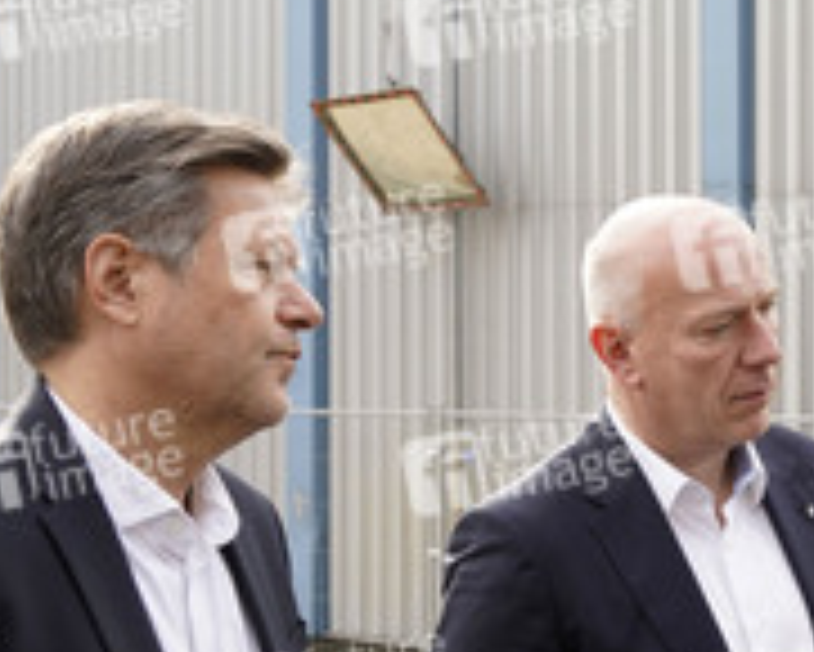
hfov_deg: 20.2
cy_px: 351
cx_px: 848
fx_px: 2193
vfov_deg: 16.9
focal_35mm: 91
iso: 320
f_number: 6.3
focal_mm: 39
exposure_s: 1/160
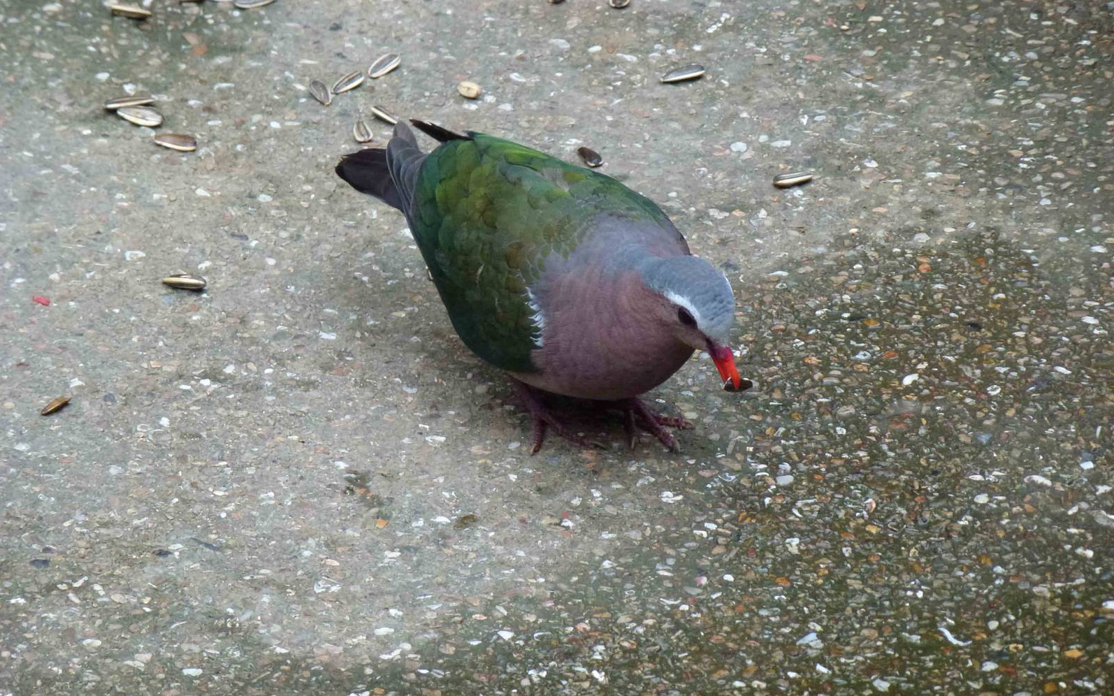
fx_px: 8591
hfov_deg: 7.4
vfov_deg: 4.6
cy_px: 361
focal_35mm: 283
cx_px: 558
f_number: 5.6
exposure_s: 1/80
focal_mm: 47.7
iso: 400
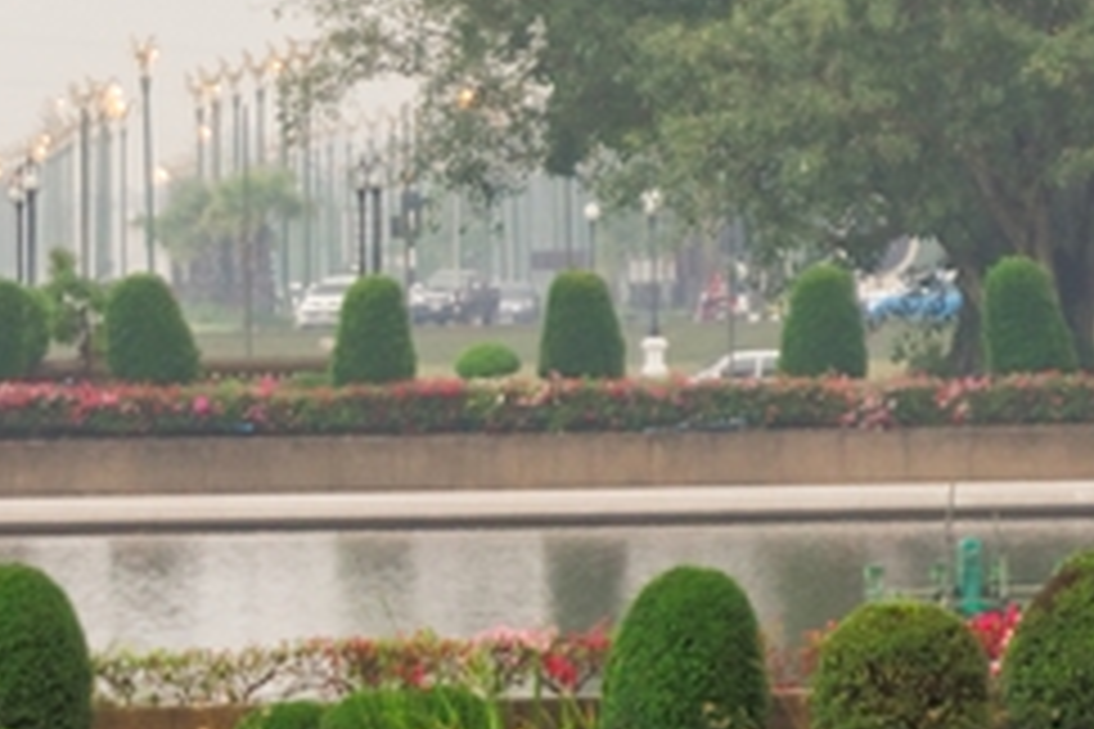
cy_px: 162
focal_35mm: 700
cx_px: -495
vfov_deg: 2.0
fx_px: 21277
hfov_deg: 2.9
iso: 160
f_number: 4
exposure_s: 1/200
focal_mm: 105
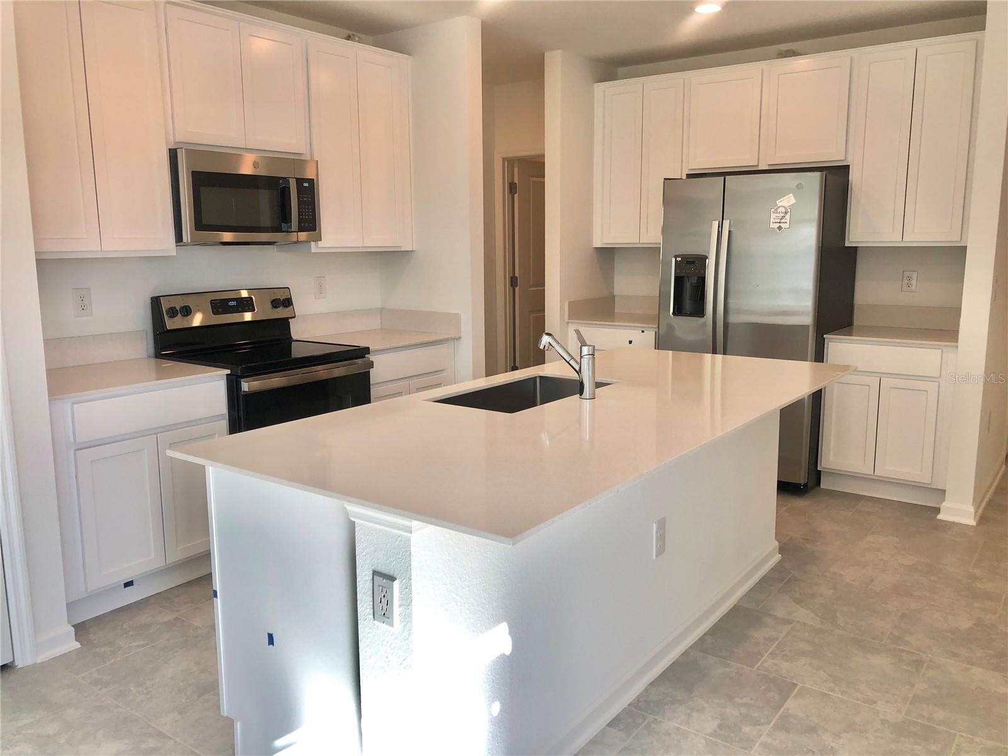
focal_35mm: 28
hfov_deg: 63.4
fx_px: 815
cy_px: 378
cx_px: 504
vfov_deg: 49.7
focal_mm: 3.99
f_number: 1.8
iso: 32
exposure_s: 1/120
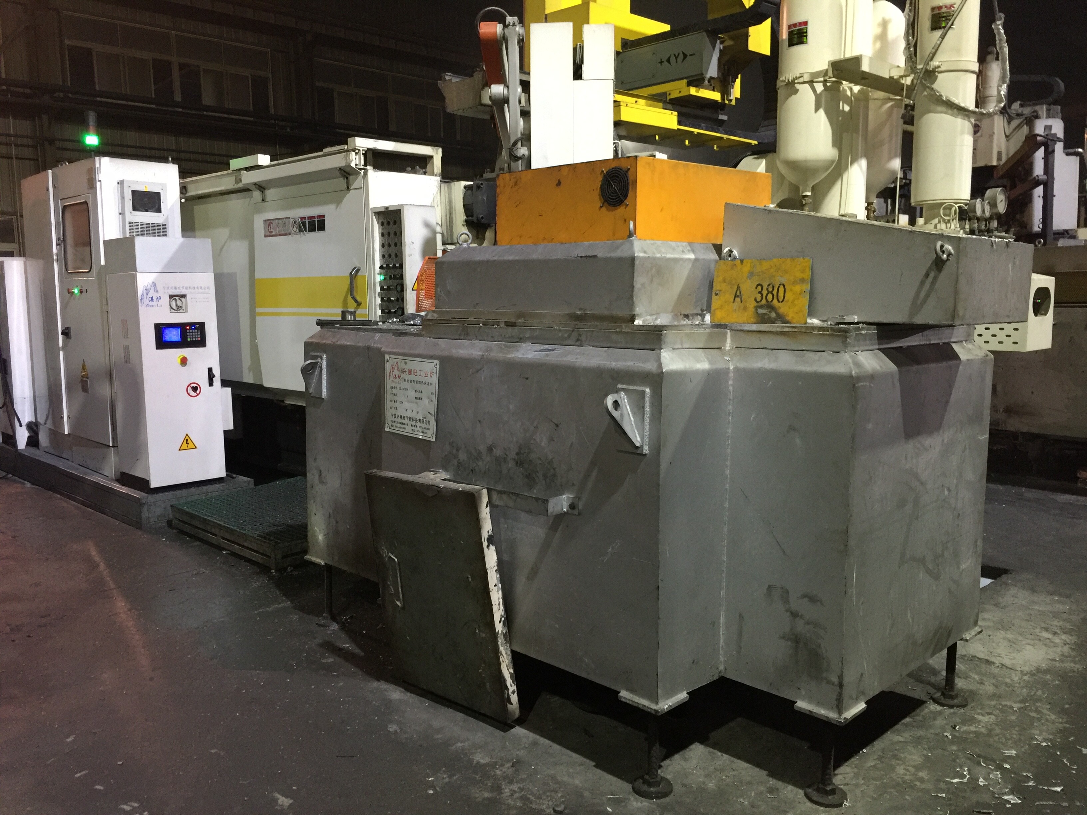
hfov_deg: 61.7
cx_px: 544
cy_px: 408
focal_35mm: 29
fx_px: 911
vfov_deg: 48.2
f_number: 2.2
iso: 125
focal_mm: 4.15
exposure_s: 1/17
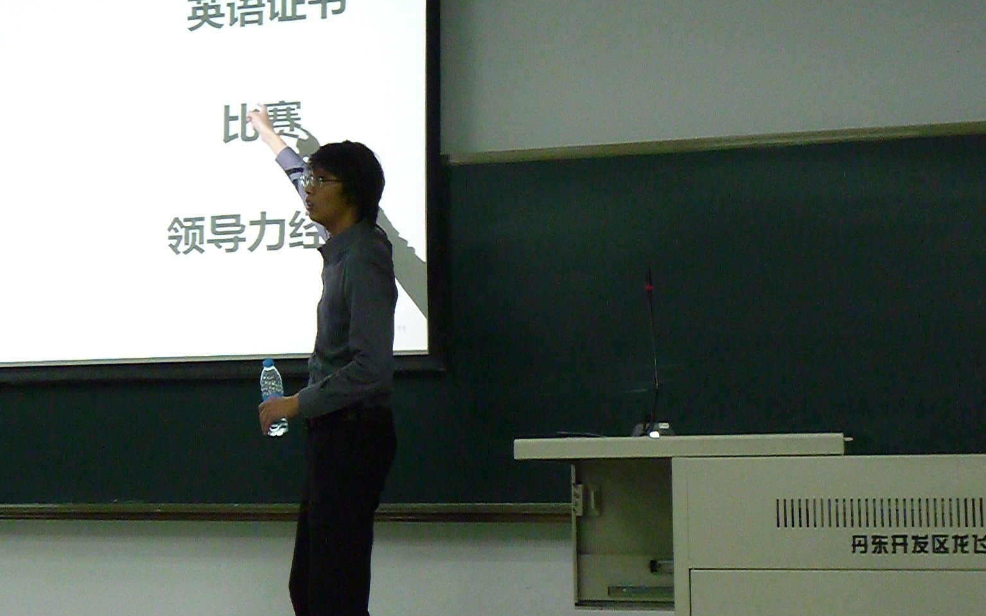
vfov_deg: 22.4
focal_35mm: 58
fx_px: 1558
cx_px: 365
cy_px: 275
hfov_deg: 34.9
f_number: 3.3
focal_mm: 7.4
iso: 640
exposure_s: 1/80
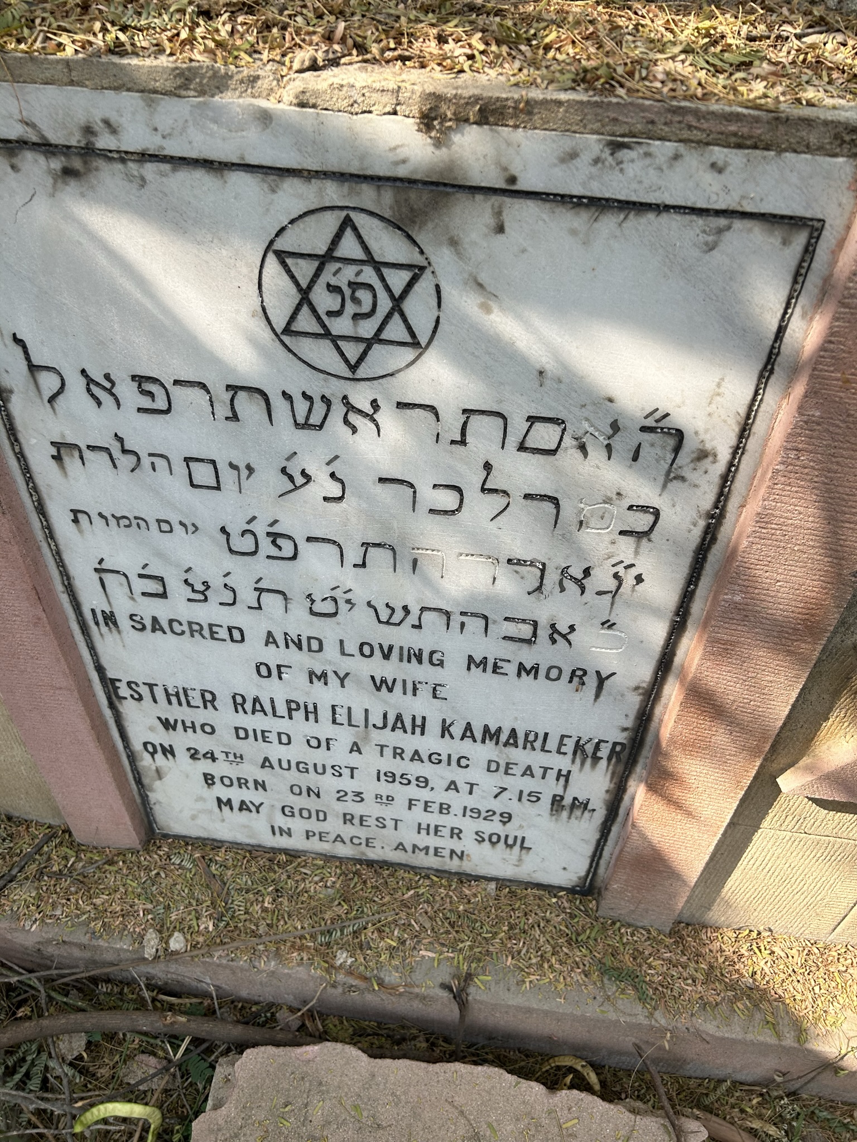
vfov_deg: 67.3
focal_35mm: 26
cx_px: 428
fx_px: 858
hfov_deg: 53.1
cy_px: 571
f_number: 1.5
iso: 50
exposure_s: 1/873
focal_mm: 5.7
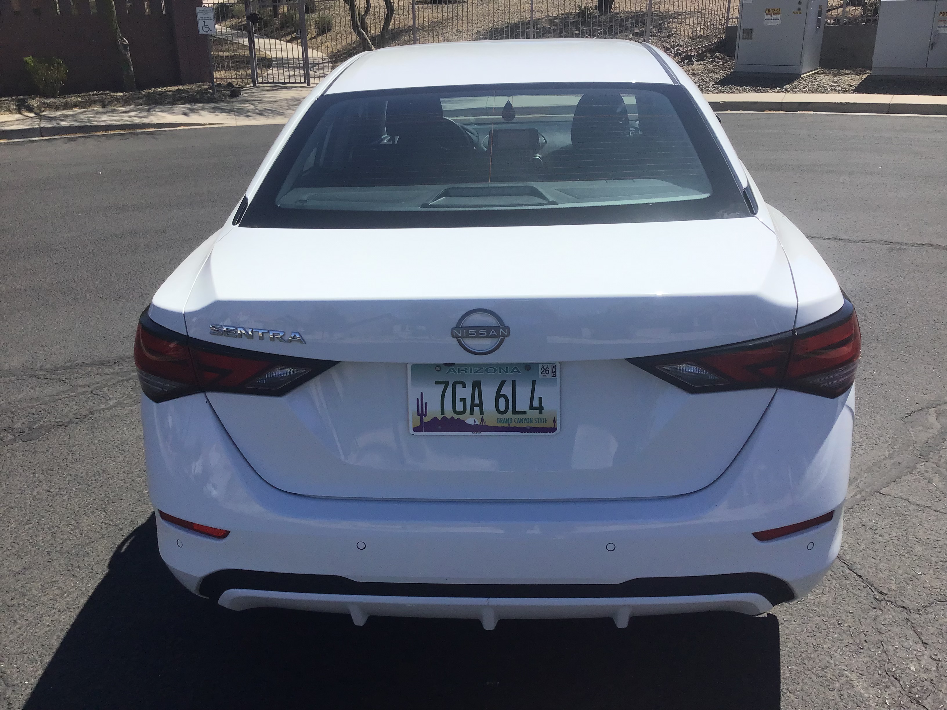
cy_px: 355
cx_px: 474
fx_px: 848
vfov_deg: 45.4
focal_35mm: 31
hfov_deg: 58.4
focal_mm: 3.3
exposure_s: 1/1894
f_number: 2.4
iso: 25
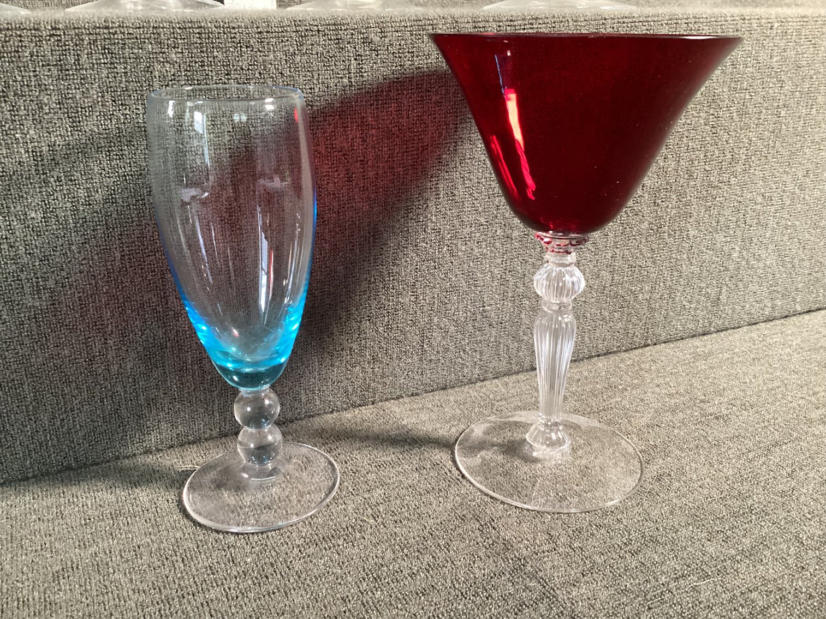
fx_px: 740
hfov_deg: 58.3
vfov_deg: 45.4
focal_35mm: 31
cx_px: 413
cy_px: 310
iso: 400
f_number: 2.4
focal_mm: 3.3
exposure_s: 1/33
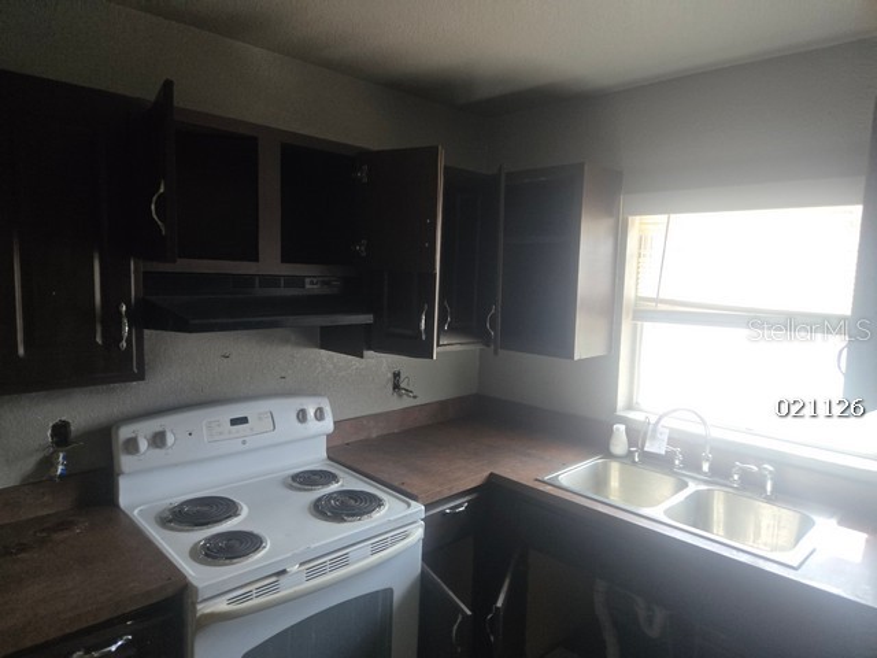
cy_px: 329
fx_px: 583
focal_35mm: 23
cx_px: 438
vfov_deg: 58.9
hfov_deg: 73.9
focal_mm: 5.4
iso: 250
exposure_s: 1/120
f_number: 1.8
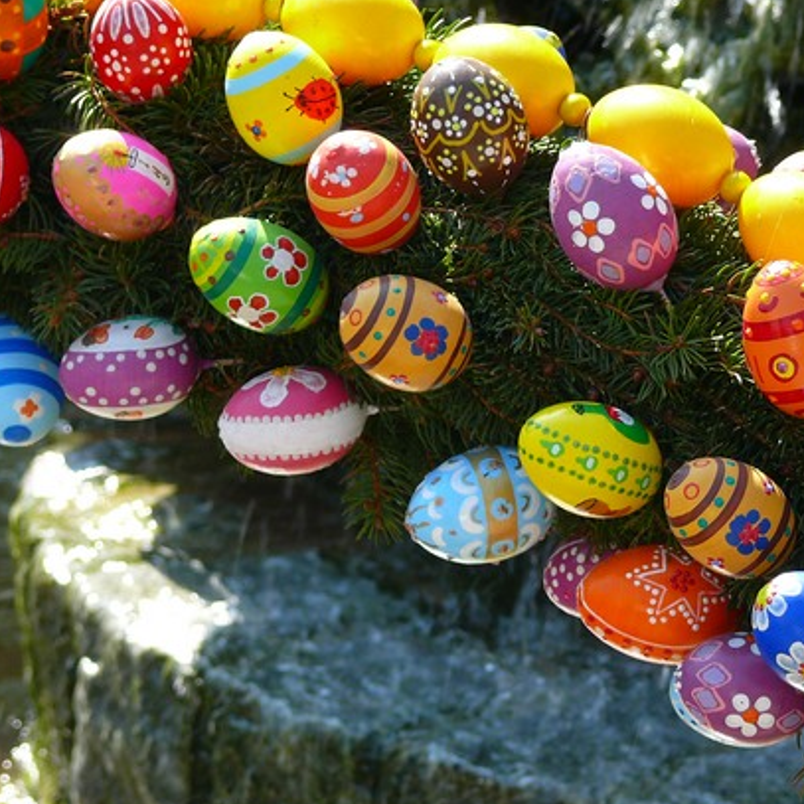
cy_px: 437
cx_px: 622
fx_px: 6412
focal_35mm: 244
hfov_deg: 7.2
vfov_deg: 7.2
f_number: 4
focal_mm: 31.8
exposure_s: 1/100
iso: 100
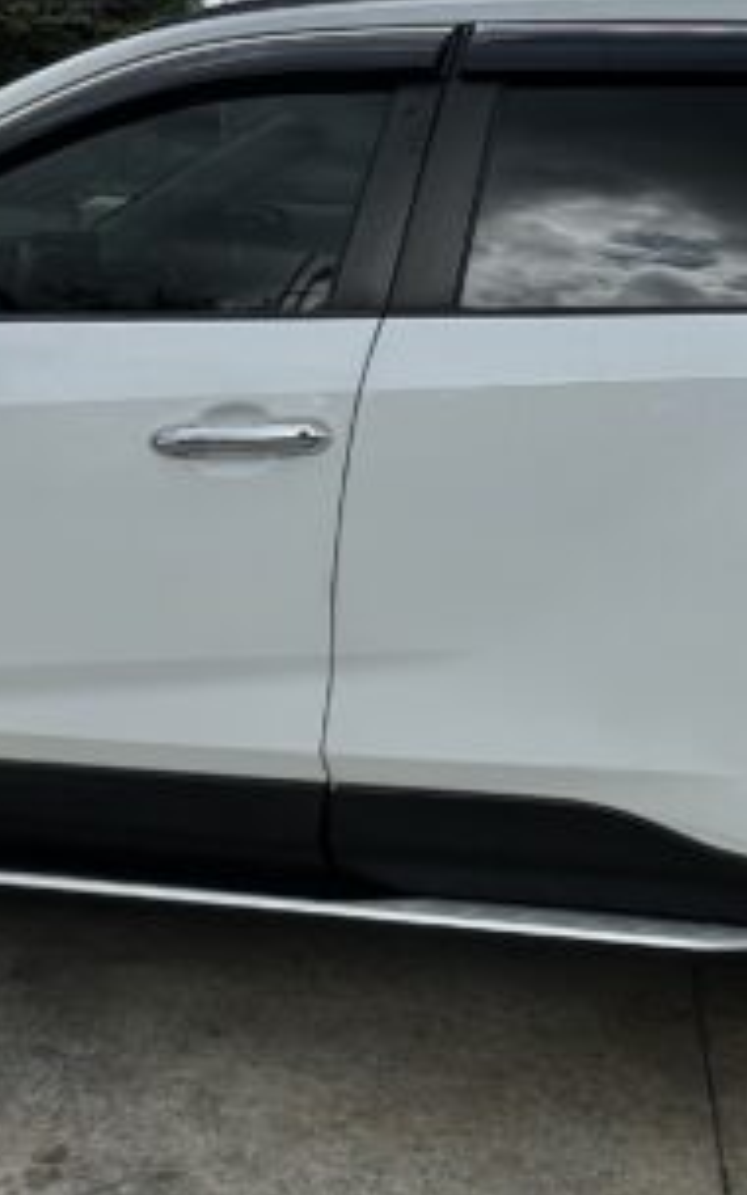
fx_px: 1629
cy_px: 425
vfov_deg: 39.9
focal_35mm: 50
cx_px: 472
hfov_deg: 25.7
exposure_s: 1/2053
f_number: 2.2
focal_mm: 2.22
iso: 50
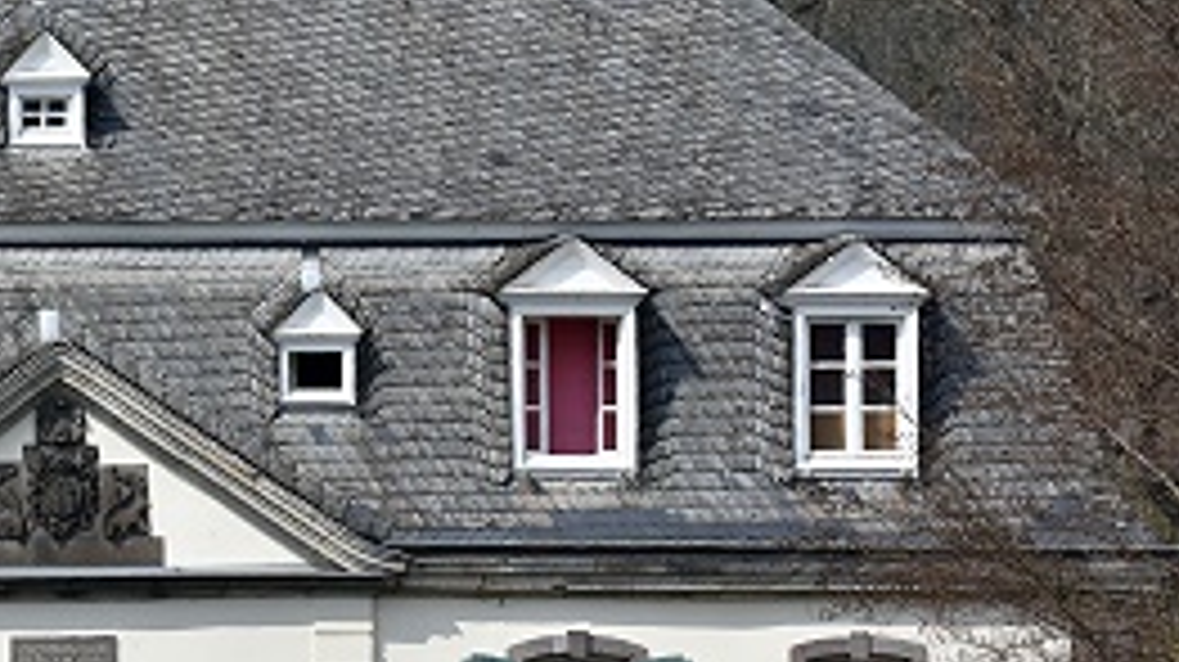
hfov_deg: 2.9
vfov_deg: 1.6
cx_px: 27
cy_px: 464
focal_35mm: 757
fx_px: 23651
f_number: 11
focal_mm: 210
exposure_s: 1/1000
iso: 320
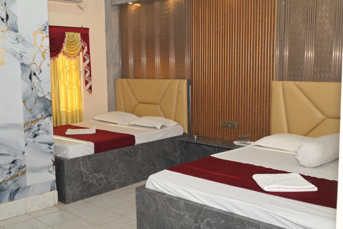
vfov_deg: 33.4
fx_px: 381
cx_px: 172
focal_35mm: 40
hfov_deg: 48.4
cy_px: 114
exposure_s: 1/200
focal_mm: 40
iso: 2500
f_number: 10
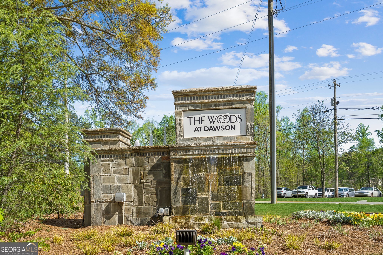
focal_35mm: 33
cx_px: 192
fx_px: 351
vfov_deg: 40.0
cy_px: 128
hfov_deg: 57.2
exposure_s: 1/500
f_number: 5.6
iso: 100
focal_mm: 33
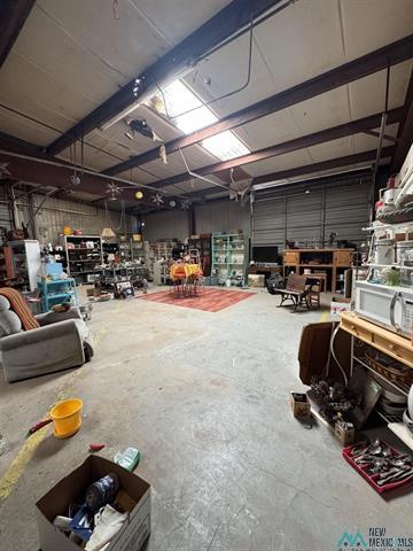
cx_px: 206
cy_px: 276
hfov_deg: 85.7
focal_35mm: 14
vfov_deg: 102.1
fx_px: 223
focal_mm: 2.22
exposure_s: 1/99
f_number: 2.2
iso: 250
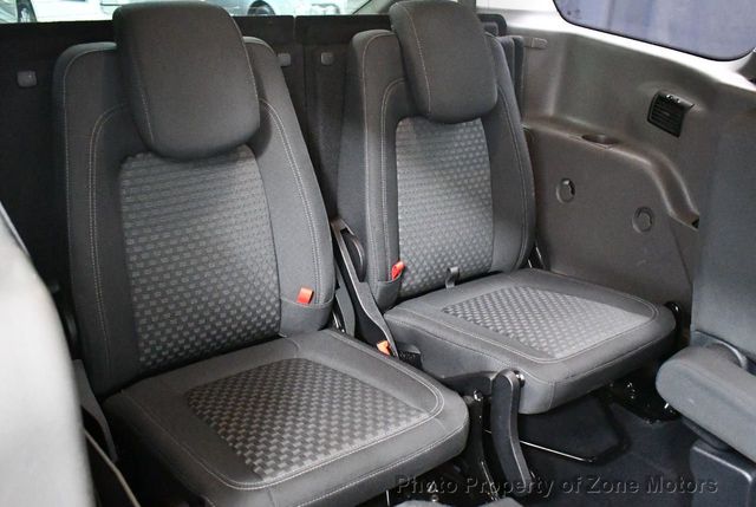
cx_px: 378
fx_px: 757
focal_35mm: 36
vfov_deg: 37.0
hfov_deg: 53.1
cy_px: 254
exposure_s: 1/50
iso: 12800
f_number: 3.5
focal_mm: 18
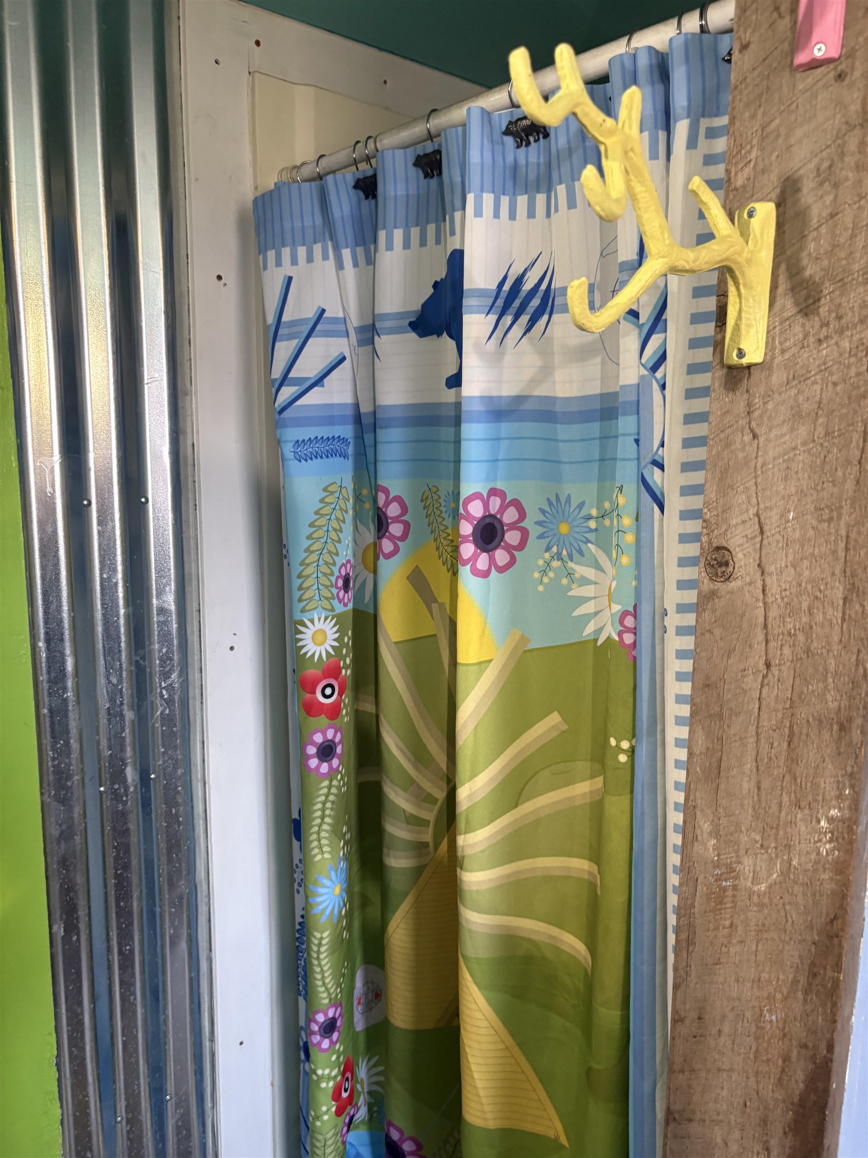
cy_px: 579
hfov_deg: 53.1
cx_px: 434
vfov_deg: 67.3
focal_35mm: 26
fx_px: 869
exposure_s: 1/60
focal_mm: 5.96
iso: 200
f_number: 1.6
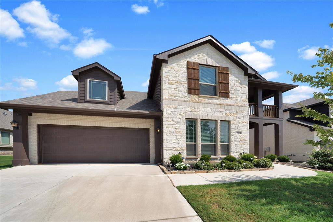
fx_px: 111
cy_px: 111
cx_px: 166
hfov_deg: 112.6
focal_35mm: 12
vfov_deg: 90.0
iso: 100
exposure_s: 1/125
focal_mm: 12
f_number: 11
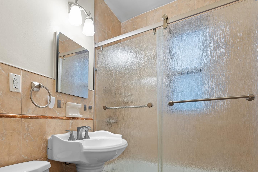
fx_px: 143
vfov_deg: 59.9
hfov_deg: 83.1
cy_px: 120
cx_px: 105
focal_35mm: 20
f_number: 10
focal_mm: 14
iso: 200
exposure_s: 2
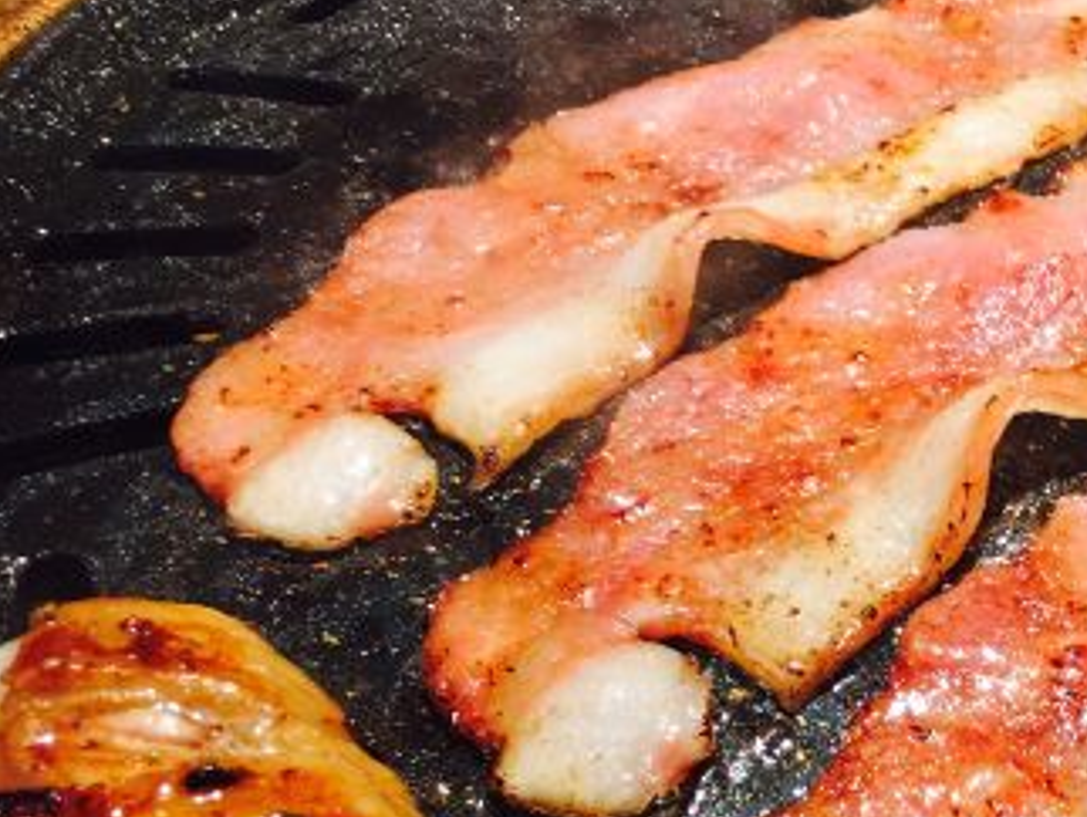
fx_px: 1980
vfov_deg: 23.0
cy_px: 657
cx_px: 1171
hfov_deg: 28.2
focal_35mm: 63
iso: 32
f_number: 2.2
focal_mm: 4.15
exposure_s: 1/50
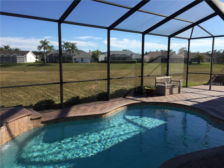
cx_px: 112
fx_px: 188
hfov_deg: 61.7
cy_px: 84
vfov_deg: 48.2
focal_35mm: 29
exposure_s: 1/1199
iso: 32
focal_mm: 4.15
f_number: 2.2
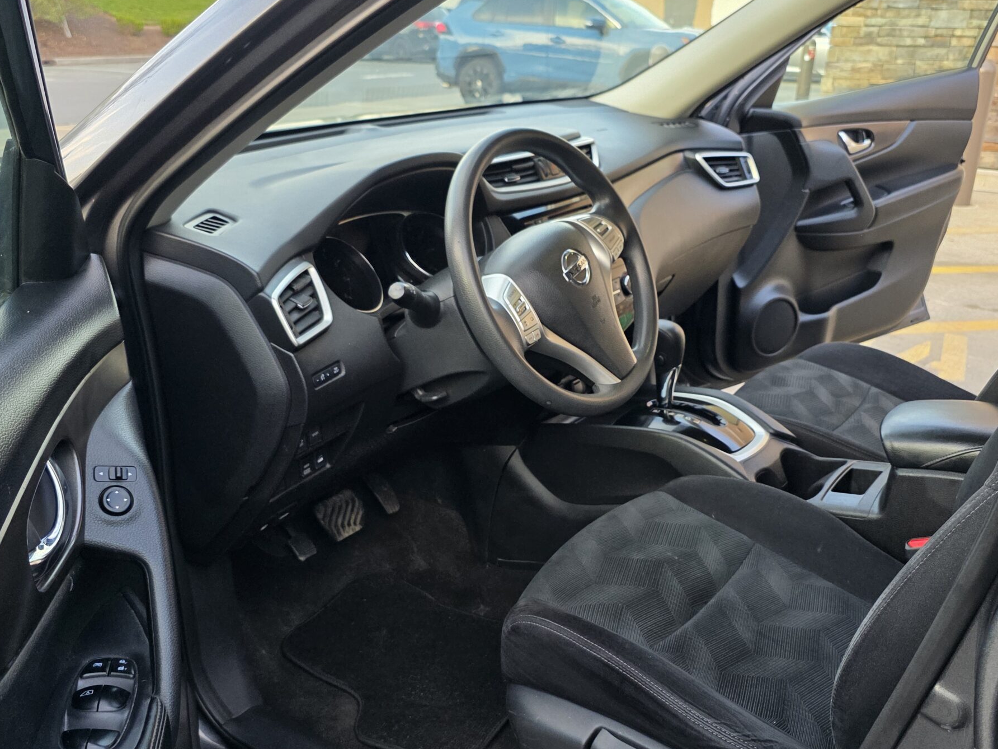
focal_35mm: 33
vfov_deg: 42.8
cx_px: 514
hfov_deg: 55.3
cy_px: 431
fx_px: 951
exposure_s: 1/120
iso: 200
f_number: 1.7
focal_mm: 6.3
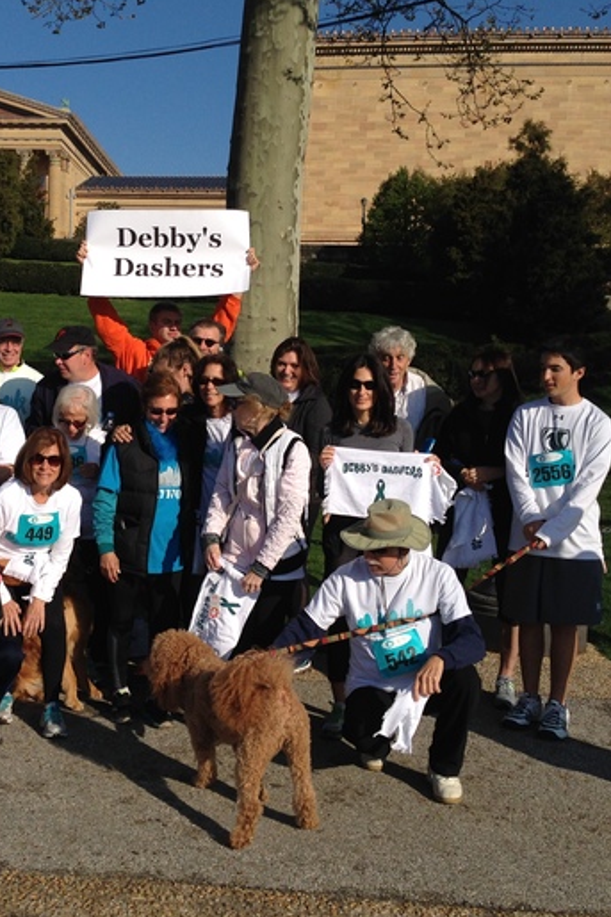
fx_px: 1223
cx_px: 141
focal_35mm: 48
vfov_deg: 41.1
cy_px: 443
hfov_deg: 27.6
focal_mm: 4.12
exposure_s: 1/2710
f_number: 2.4
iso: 50
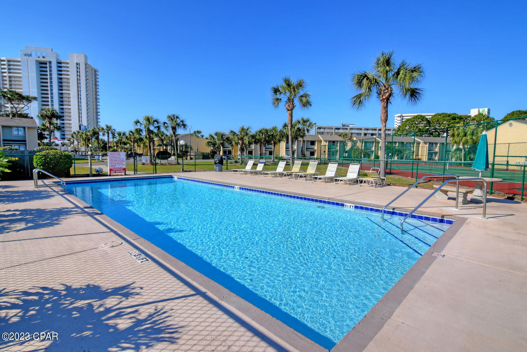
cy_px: 176
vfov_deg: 72.1
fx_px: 242
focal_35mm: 16
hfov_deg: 95.0
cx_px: 264
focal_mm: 11
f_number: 8
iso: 400
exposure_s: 1/1000
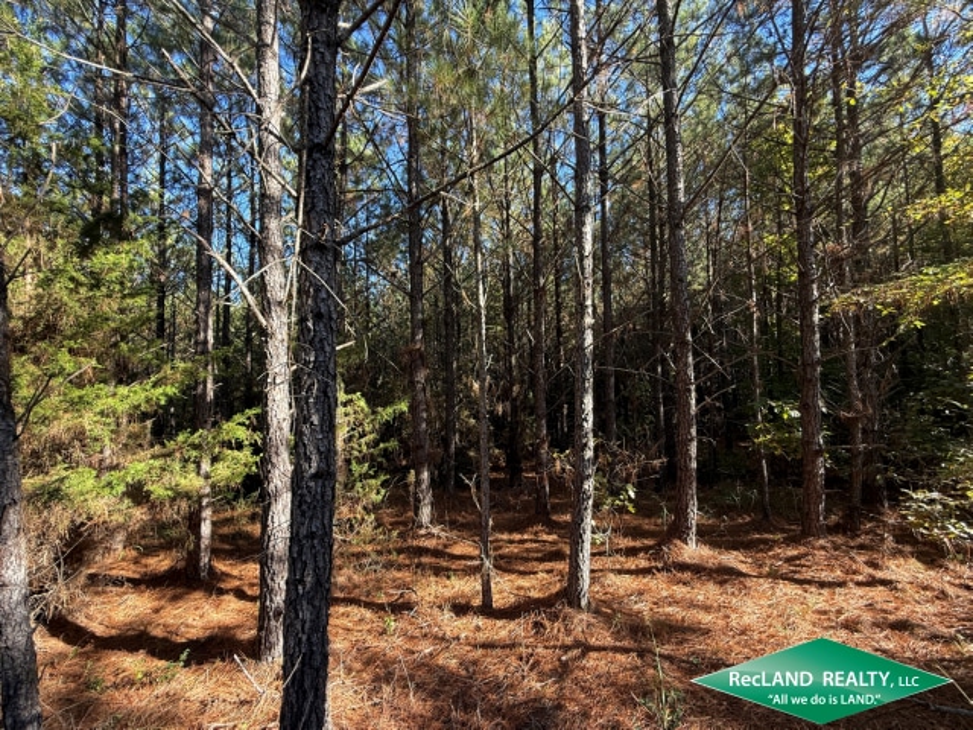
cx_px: 486
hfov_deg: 102.1
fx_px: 394
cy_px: 365
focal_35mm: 14
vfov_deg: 85.7
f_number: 2.2
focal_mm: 2.22
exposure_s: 1/115
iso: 64
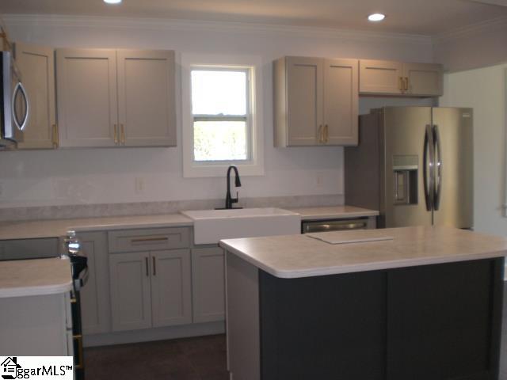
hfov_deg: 49.0
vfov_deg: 37.7
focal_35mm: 38
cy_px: 190
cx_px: 254
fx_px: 557
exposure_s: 1/100
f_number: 3.1
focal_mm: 6.3
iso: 200
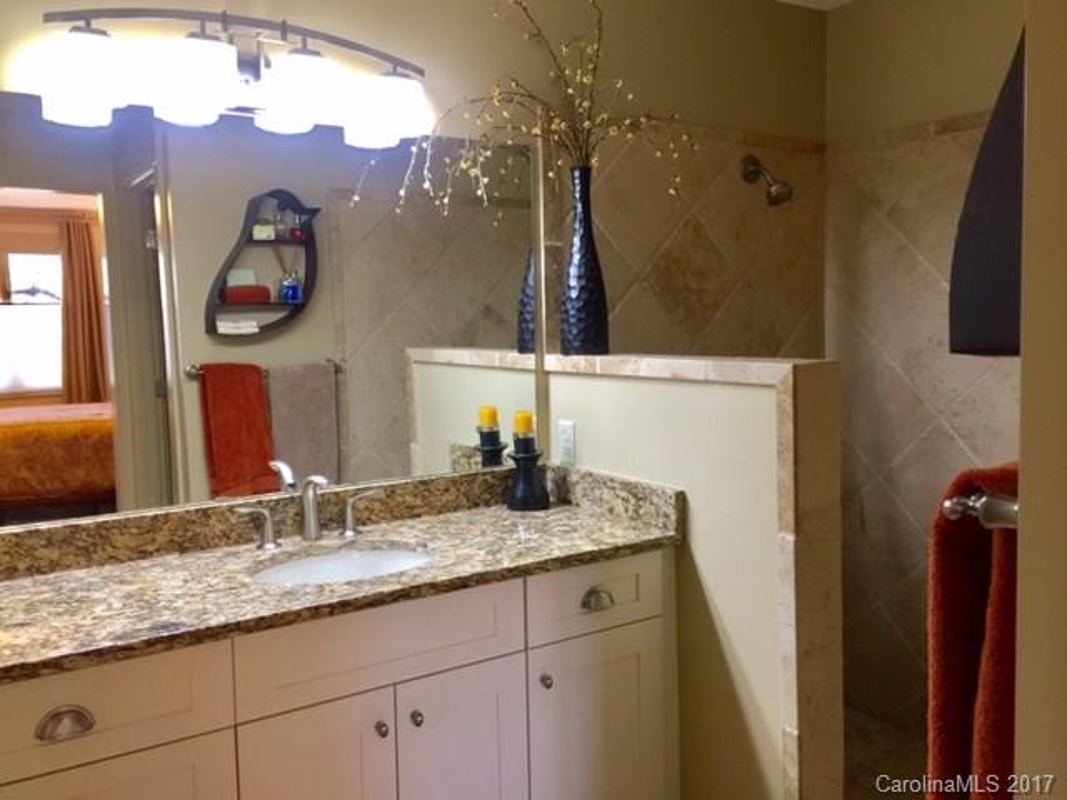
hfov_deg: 61.7
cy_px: 400
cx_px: 534
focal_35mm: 29
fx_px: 894
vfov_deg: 48.2
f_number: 2.2
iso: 64
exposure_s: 1/15
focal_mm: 4.15
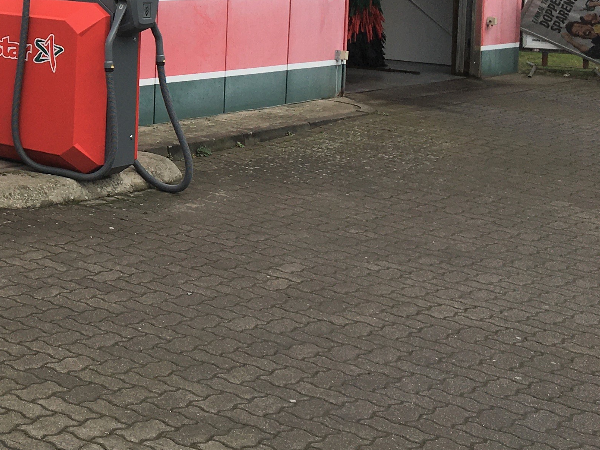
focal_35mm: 74
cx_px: -136
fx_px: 1283
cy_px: 4
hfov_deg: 23.8
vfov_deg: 19.4
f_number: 2.2
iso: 25
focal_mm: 4.15
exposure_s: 1/545
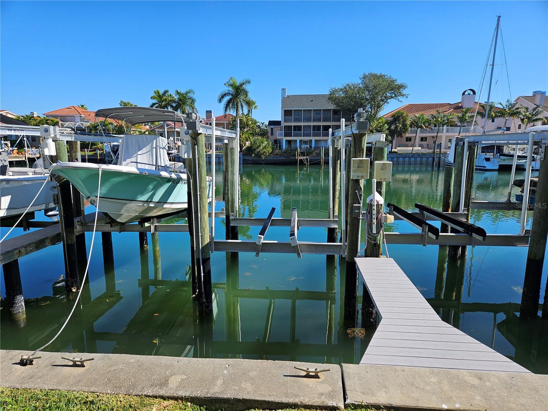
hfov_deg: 73.9
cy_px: 206
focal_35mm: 23
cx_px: 274
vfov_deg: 58.9
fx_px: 364
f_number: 1.8
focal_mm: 5.4
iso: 25
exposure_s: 1/1571
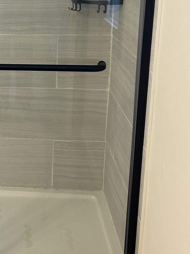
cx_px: -32
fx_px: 476
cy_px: 45
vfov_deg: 29.1
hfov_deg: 21.2
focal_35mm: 65
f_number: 1.5
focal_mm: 5.7
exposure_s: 1/120
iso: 100
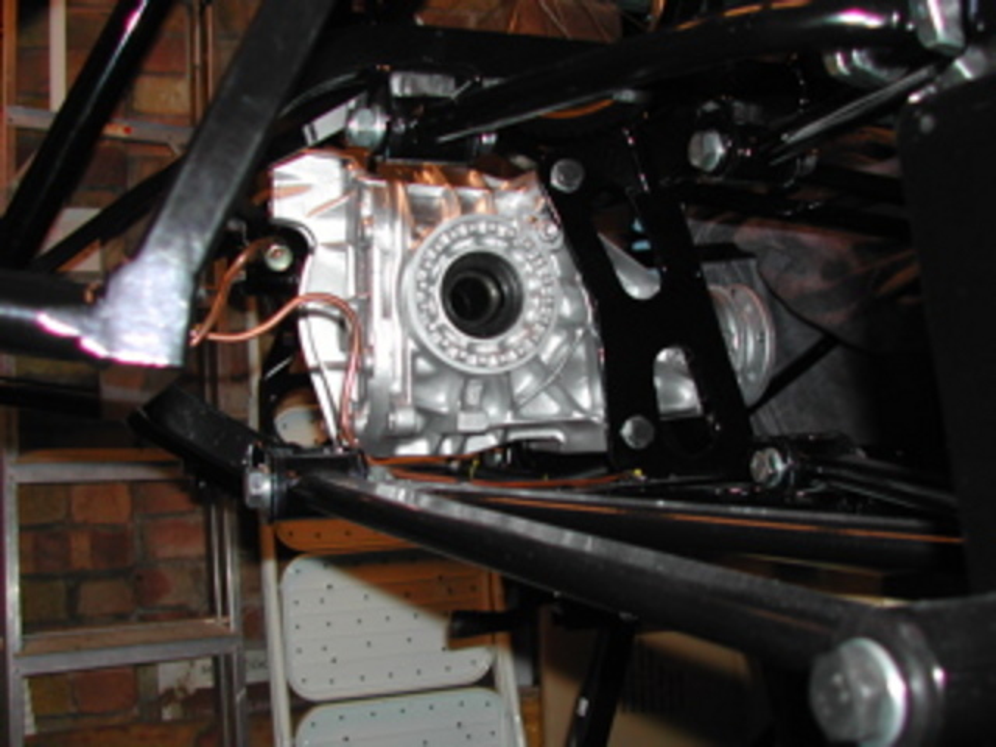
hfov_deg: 49.0
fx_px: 1093
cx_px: 498
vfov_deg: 37.7
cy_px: 374
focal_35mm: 38
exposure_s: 1/60
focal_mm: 8
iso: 100
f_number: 2.8
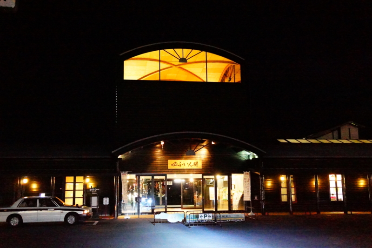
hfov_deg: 49.6
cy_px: 124
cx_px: 186
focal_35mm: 39
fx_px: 403
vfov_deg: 34.2
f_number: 4
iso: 16000
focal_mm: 26
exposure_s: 1/50
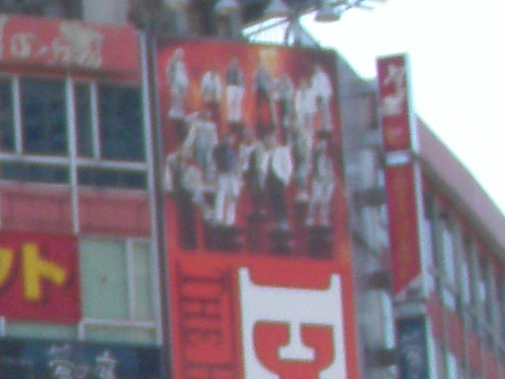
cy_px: 528
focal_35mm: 270
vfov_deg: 5.5
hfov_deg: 7.0
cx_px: -543
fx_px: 3940
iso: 80
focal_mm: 6.7
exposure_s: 1/500
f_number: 3.5
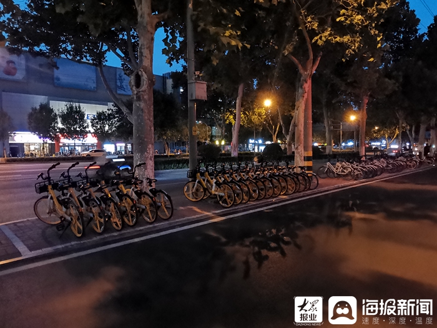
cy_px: 164
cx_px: 218
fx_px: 290
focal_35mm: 23
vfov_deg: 58.9
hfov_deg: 73.9
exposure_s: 1/20
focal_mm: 2.23
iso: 1600
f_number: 2.2
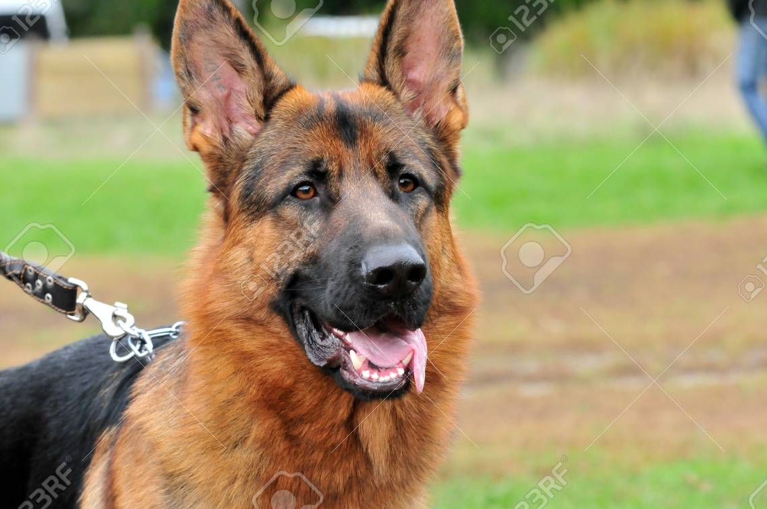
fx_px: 4020
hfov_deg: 10.9
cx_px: 406
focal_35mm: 189
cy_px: 229
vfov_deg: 7.2
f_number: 8
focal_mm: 110
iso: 1000
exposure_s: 1/250
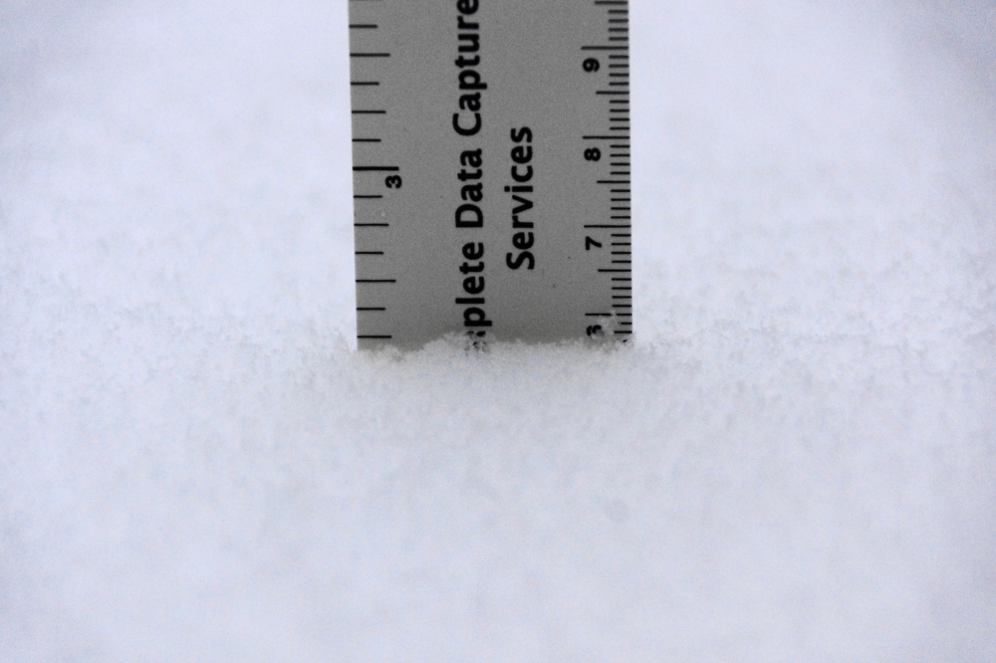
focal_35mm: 375
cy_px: 332
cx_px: 498
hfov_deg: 5.5
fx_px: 10371
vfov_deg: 3.7
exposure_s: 1/400
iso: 1250
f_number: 6.3
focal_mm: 250
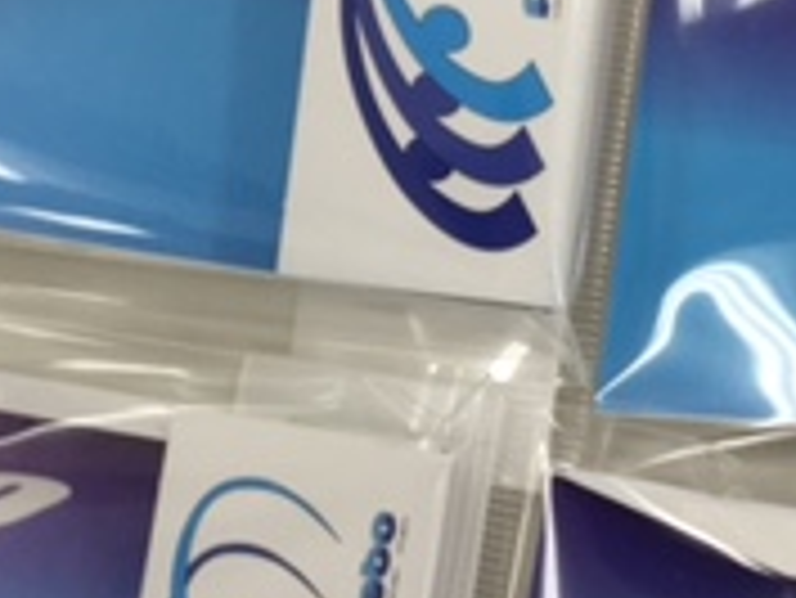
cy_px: 342
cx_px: 441
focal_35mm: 105
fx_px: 2416
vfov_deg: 14.1
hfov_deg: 18.7
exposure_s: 1/120
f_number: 2.2
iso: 50
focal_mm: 4.15
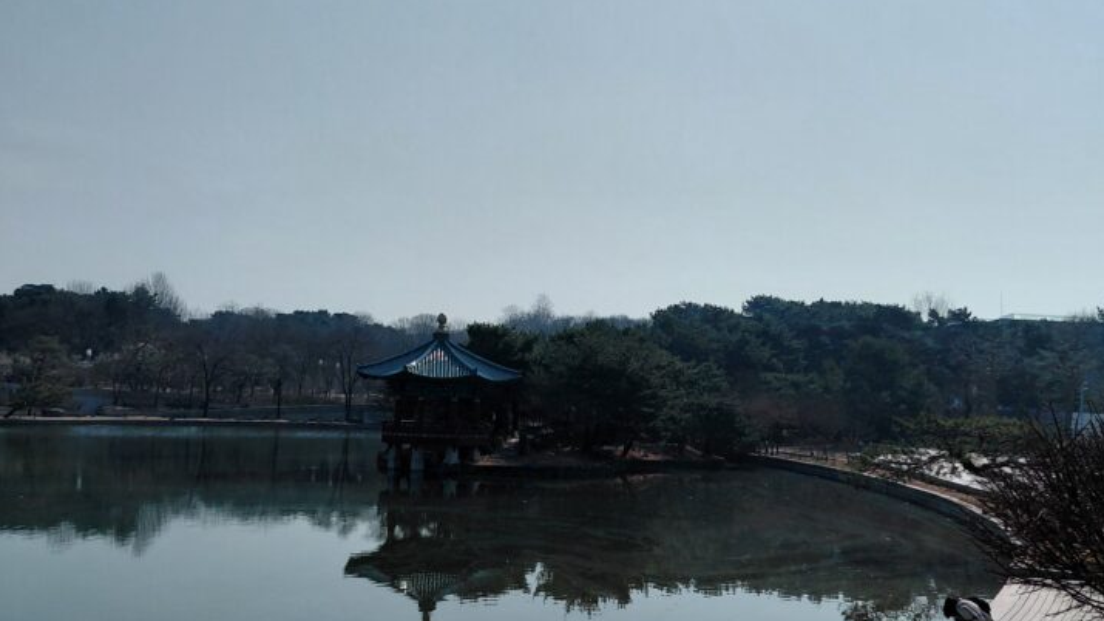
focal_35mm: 39
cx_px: 517
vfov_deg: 30.4
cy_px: 290
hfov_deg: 51.6
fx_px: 1142
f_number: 1.8
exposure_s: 1/19380
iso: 80
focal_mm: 4.69
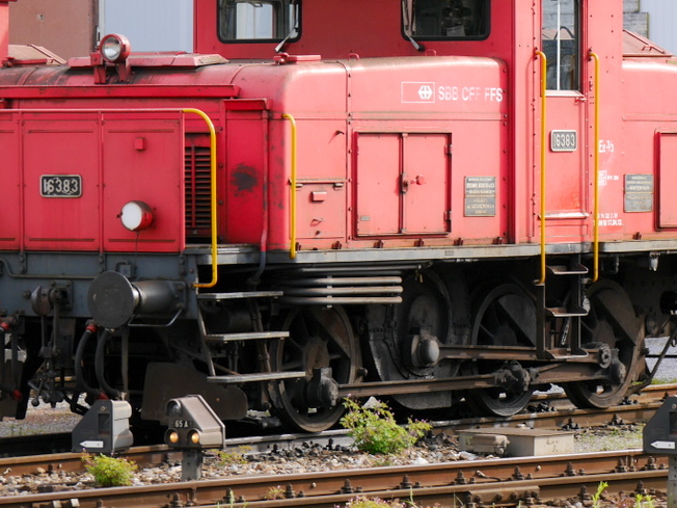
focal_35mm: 270
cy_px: 159
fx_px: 5281
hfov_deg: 7.3
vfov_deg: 5.5
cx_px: 368
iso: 160
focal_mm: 80
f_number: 5.1
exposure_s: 1/250
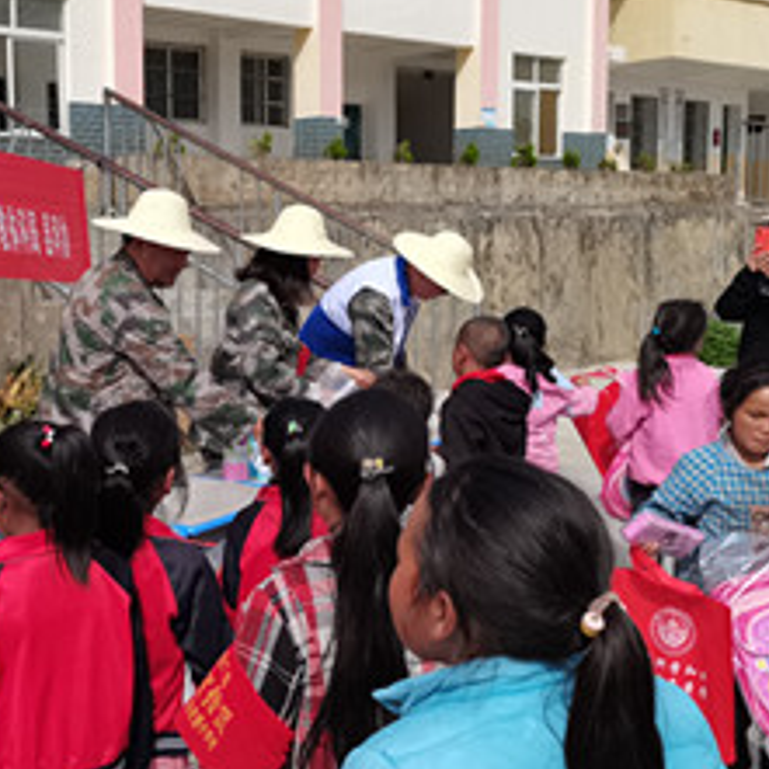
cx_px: 153
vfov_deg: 32.8
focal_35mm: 52
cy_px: 374
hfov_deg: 31.9
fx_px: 1307
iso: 50
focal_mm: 5.58
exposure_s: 1/852
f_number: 1.8
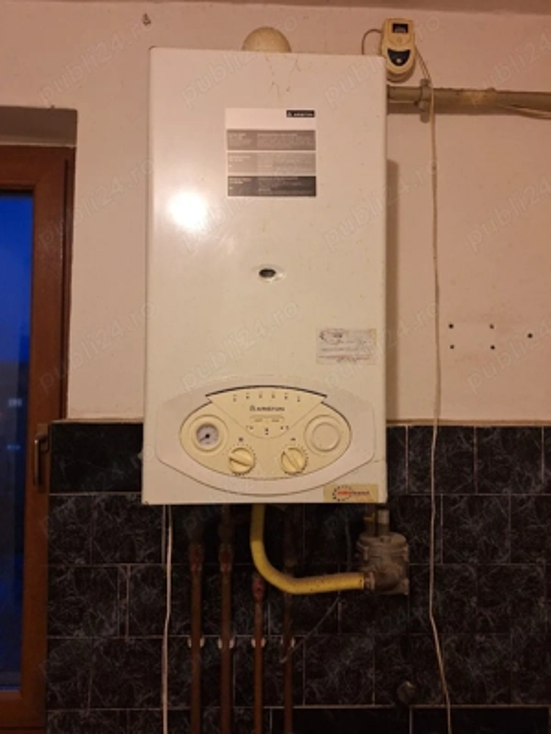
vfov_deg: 73.9
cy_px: 367
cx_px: 276
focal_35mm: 23
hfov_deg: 58.9
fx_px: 488
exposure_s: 1/50
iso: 250
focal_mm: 5.54
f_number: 1.8
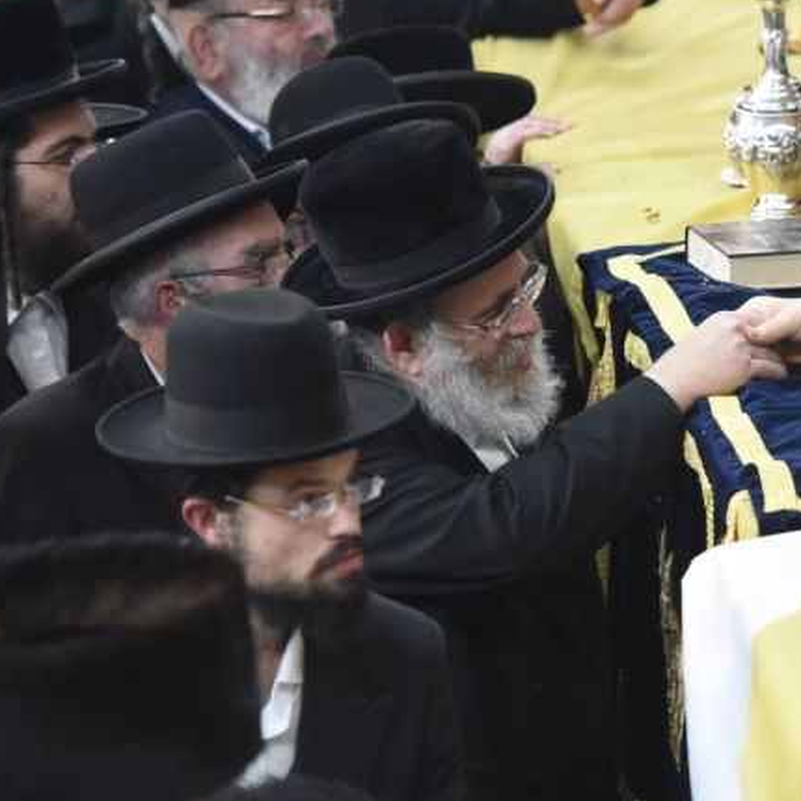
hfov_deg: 6.4
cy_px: 172
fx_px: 7147
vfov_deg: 6.4
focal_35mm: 273
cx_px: 751
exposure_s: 1/100
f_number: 2.8
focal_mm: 135
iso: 3200
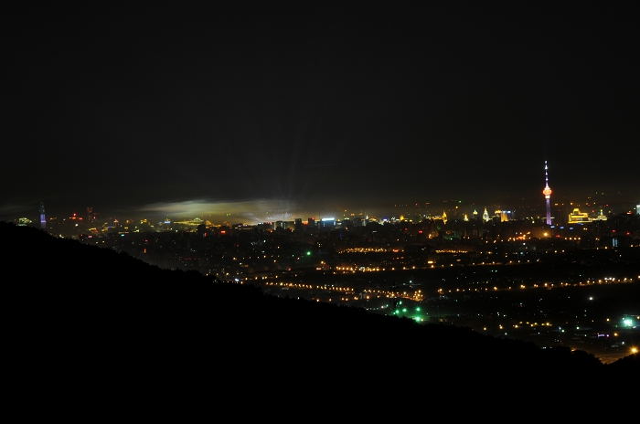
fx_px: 2263
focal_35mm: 128
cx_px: 320
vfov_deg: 10.7
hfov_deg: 16.1
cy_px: 212
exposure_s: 15
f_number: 13
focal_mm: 85
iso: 200
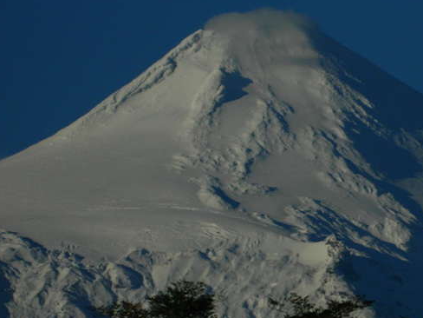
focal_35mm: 762
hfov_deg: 2.6
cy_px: 187
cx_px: 339
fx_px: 9311
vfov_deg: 2.0
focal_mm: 83.7
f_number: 16.2
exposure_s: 1/250
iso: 80
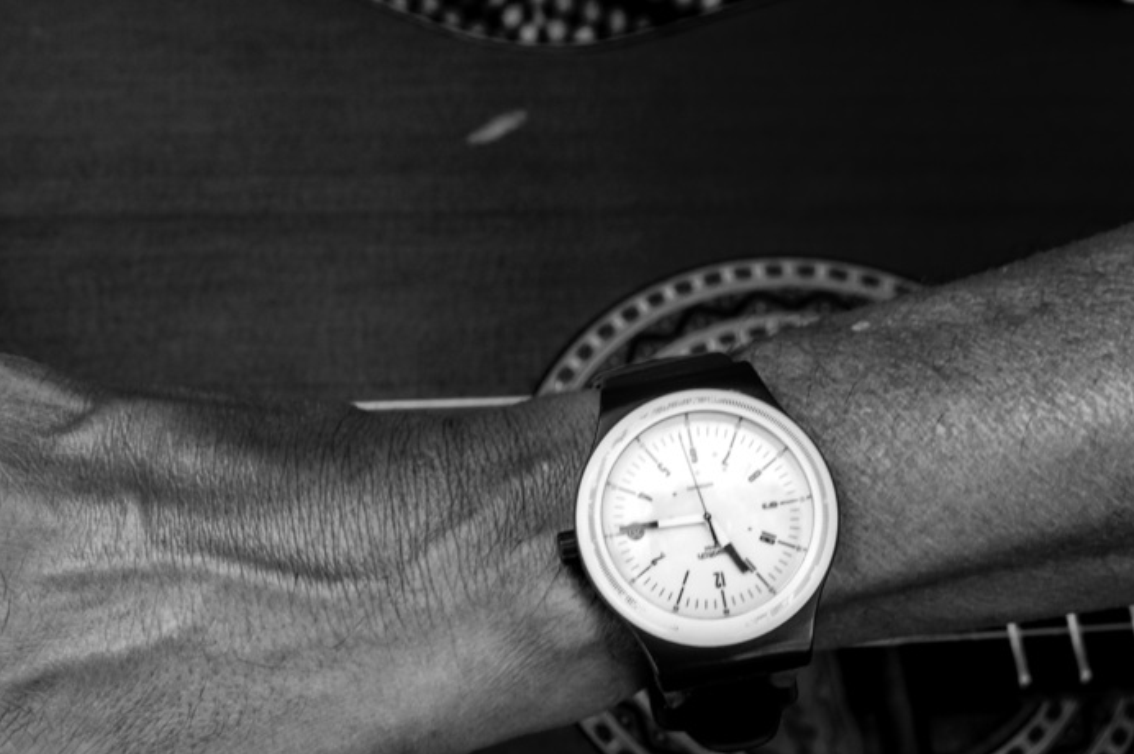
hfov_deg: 15.7
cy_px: 588
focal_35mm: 130
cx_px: 239
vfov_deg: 10.5
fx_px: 4091
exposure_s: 1/125
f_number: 7.1
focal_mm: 50
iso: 400
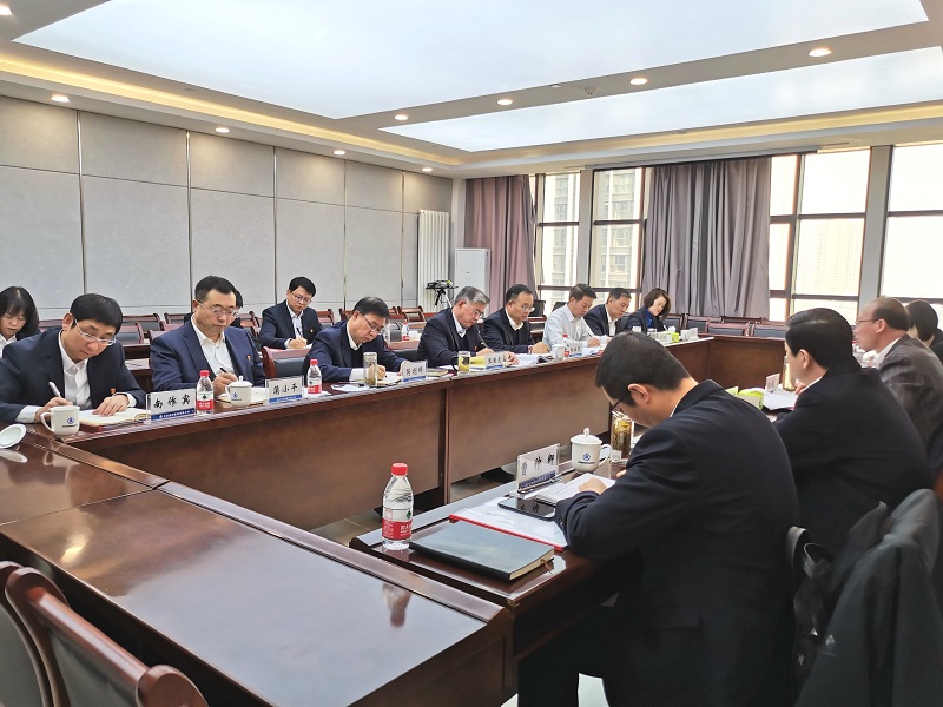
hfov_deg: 65.3
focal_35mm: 27
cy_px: 354
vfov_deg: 51.4
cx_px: 472
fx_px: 736
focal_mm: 5.58
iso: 50
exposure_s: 1/145
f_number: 1.8
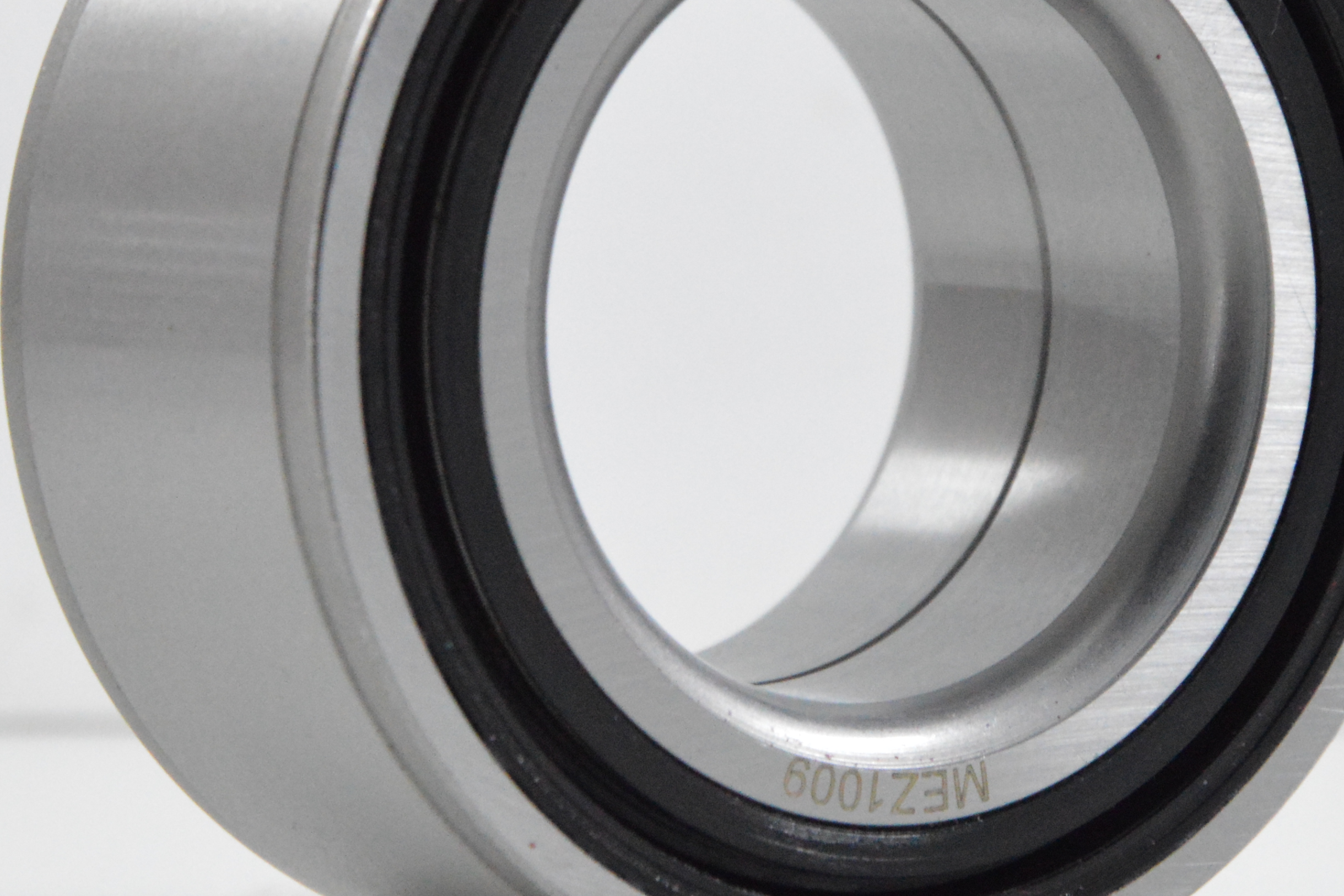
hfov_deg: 8.4
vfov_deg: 5.6
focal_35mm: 244
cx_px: 824
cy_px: 283
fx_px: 9109
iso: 3200
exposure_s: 1/100
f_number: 8
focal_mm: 66
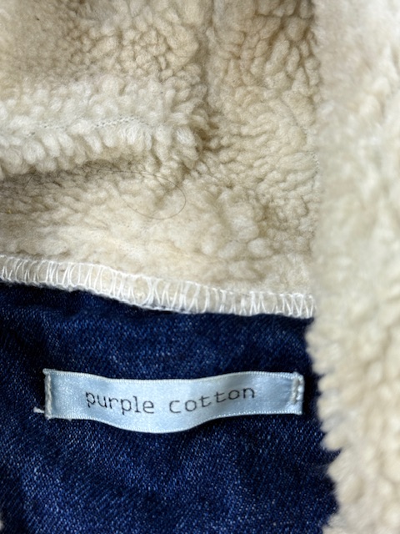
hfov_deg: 30.3
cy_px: 267
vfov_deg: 39.7
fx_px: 740
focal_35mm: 48
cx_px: 200
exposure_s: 1/100
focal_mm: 6.76
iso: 160
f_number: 1.78
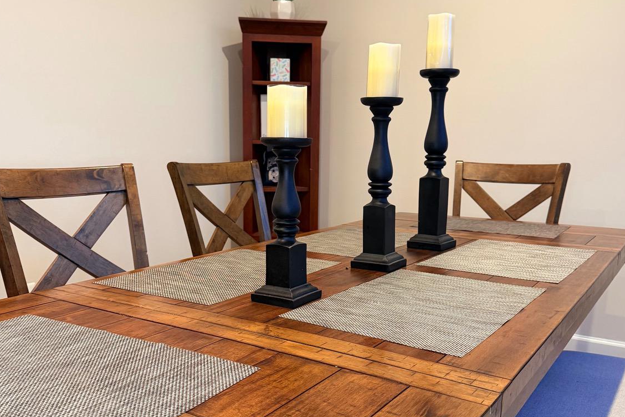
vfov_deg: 38.9
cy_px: 216
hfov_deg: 55.8
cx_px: 311
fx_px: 590
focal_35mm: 34
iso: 250
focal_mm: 6.76
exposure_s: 1/60
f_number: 1.78
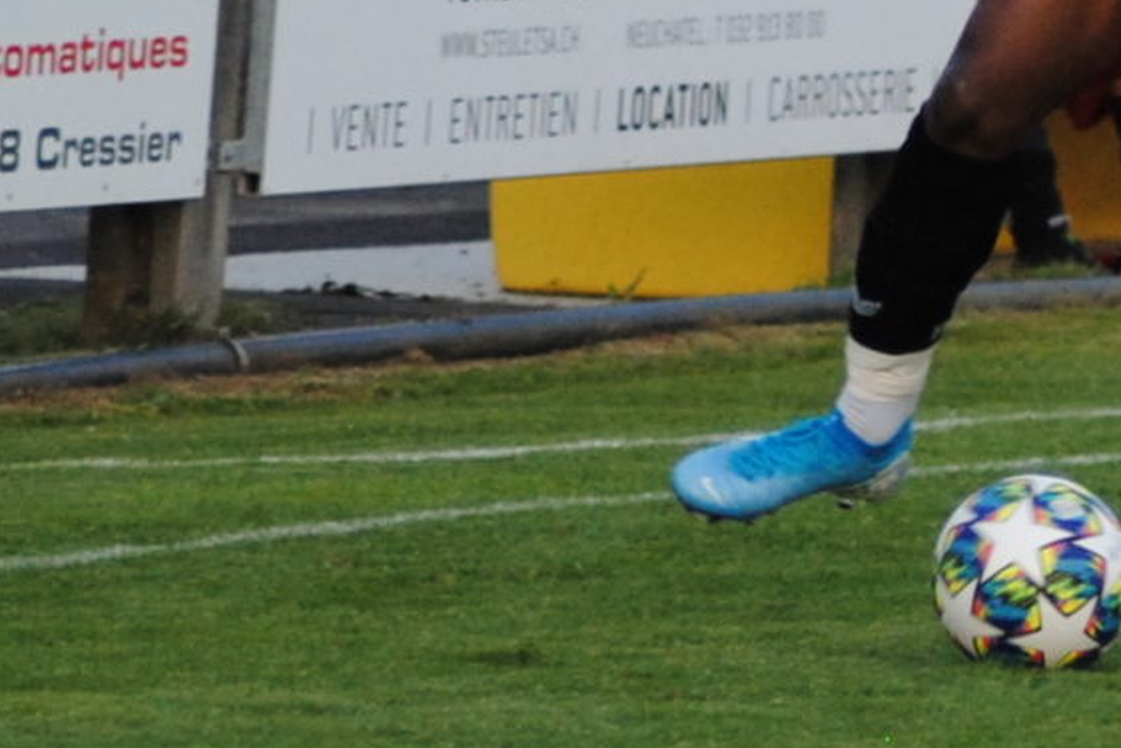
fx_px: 26638
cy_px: 160
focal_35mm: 855
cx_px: 1344
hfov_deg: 2.4
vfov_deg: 1.6
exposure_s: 1/500
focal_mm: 125
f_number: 4.2
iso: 560
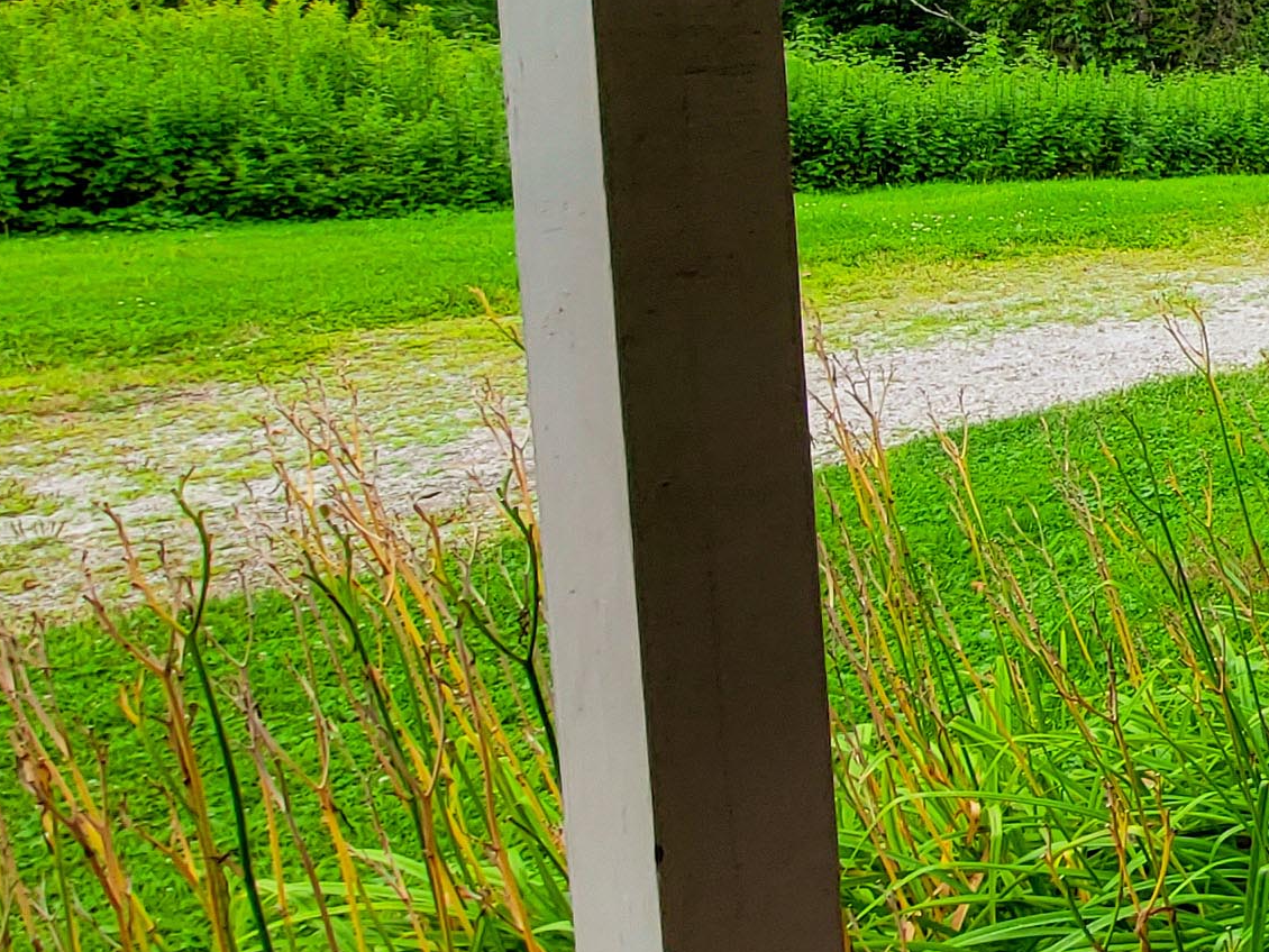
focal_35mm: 46
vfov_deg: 29.7
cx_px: 1978
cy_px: 37
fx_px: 1687
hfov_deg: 26.8
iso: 50
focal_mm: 2.2
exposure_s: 1/440
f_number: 2.2
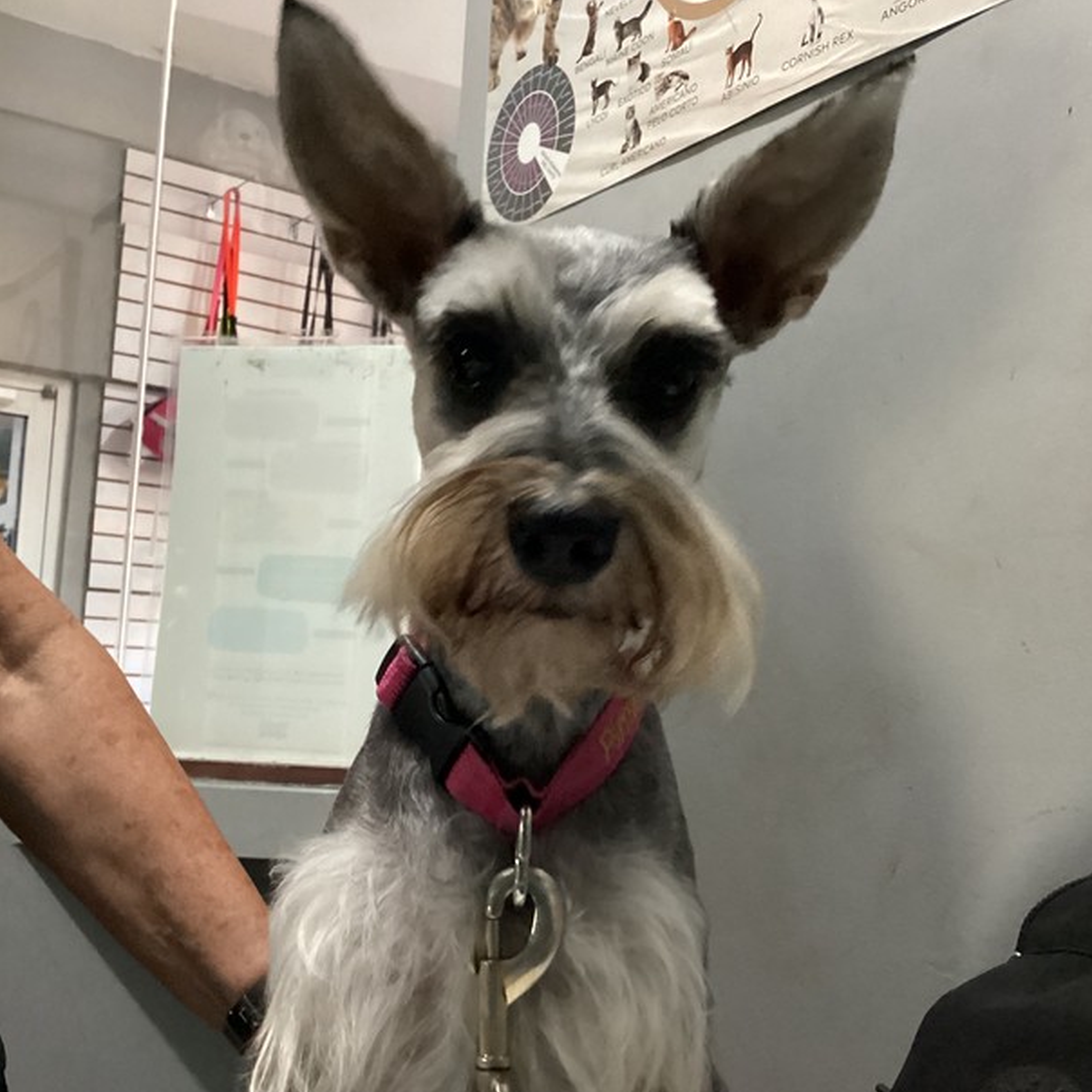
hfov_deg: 44.9
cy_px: 544
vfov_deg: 44.9
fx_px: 1321
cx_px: 532
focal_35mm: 37
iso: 500
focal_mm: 3.3
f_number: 2.4
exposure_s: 1/30
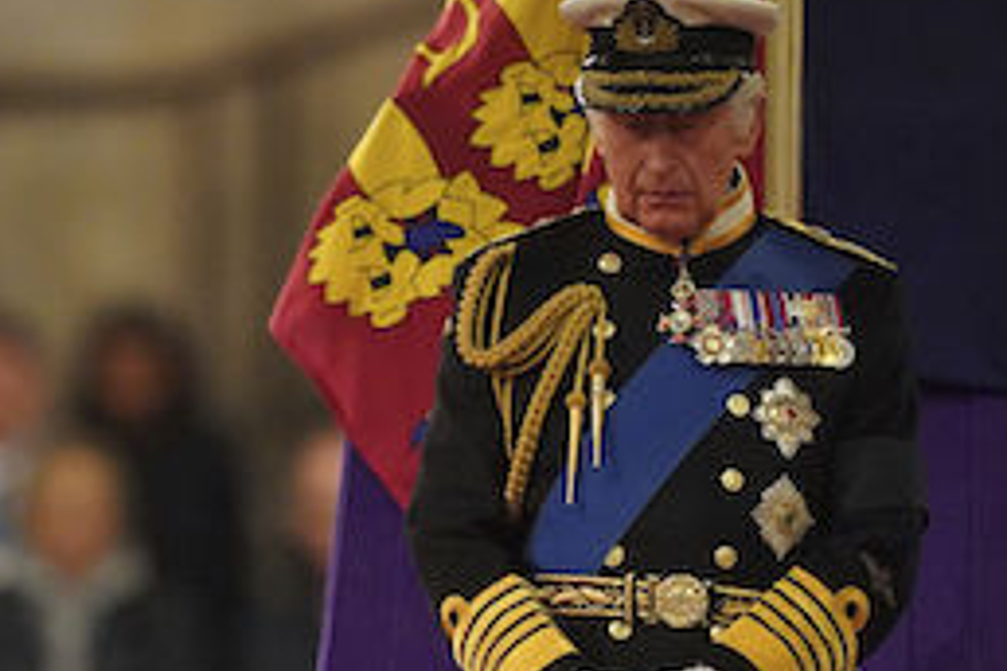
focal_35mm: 1086
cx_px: 359
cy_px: 259
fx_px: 30375
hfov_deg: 1.9
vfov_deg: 1.3
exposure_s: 1/250
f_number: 2.8
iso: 6400
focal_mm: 400
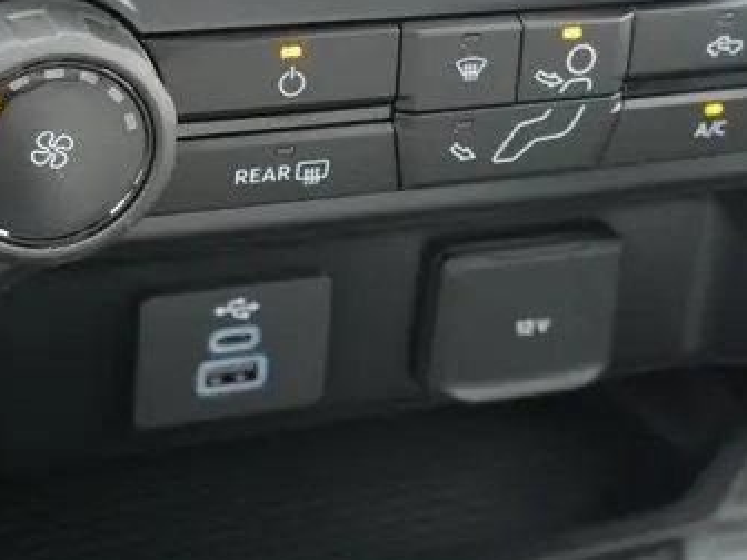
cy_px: 94
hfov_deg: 19.0
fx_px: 2223
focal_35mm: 103
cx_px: 547
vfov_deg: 14.3
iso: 1600
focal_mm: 27
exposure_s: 1/60
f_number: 5.3
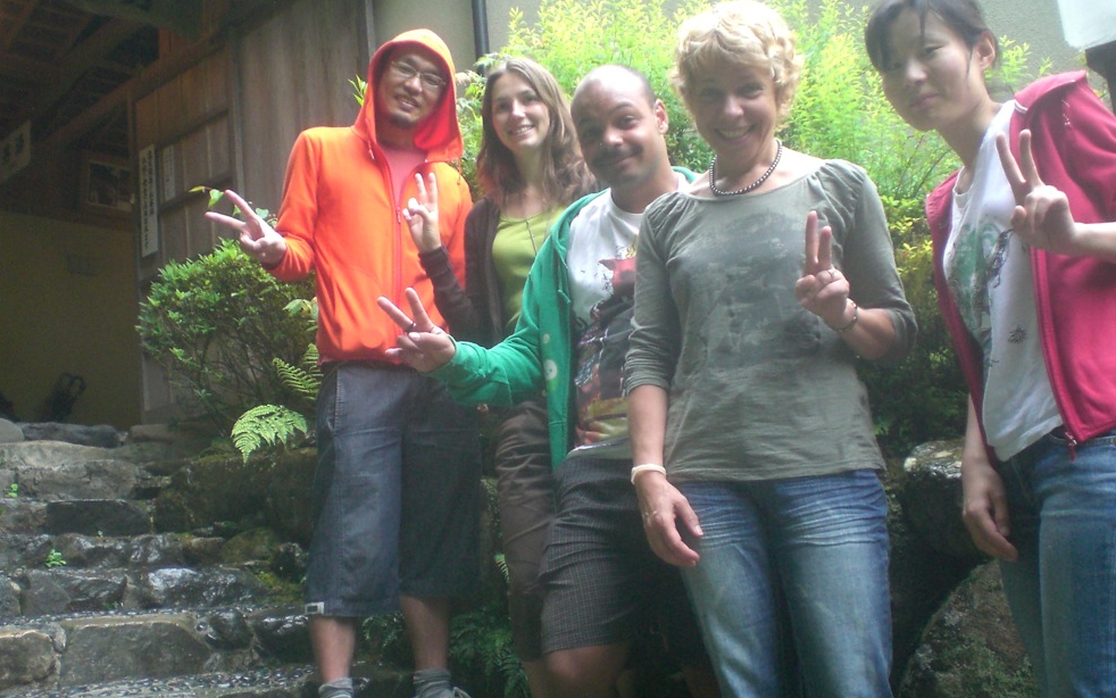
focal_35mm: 41
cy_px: 396
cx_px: 566
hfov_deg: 48.2
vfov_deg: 31.2
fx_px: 1247
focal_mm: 6.3
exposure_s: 1/50
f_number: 3.1
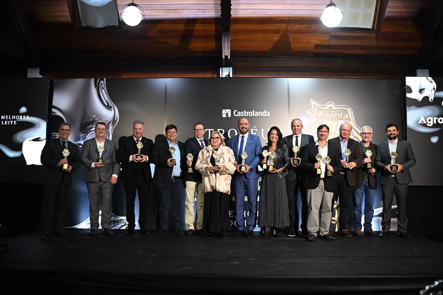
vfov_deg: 46.4
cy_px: 148
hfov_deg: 65.5
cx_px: 222
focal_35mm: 28
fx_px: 345
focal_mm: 28
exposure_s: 1/125
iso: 2500
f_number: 2.8
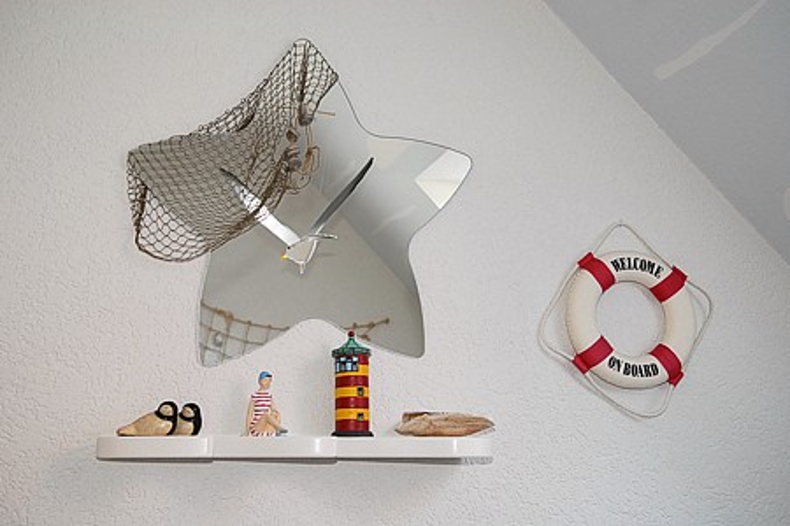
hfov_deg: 46.4
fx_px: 922
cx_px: 395
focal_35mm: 42
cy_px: 263
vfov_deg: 31.9
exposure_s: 1/80
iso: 400
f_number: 3.2
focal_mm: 28
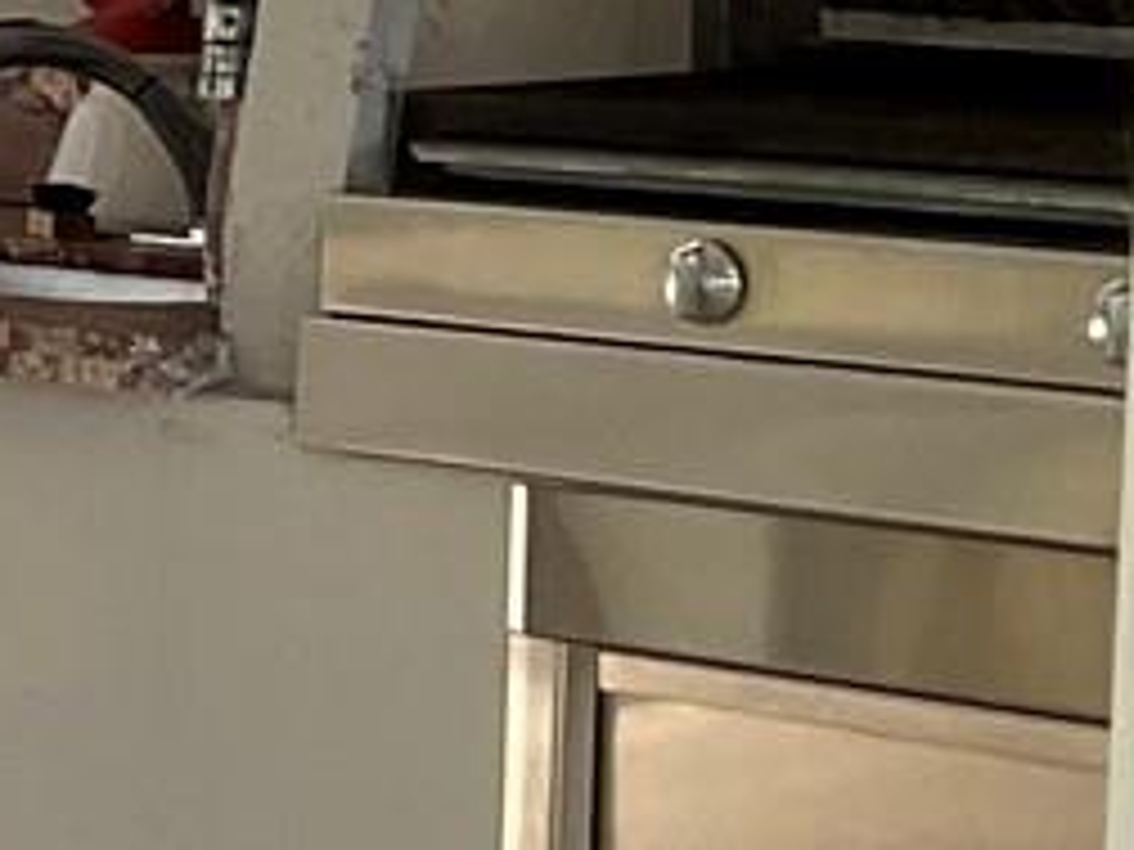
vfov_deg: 8.1
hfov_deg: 9.0
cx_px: -2066
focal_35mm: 184
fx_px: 6028
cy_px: 418
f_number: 1.8
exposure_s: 1/212
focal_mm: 3
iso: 16
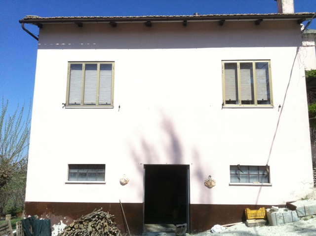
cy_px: 118
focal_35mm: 35
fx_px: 319
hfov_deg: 52.7
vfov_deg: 40.6
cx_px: 158
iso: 160
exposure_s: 1/5027
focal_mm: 3.85
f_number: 2.8
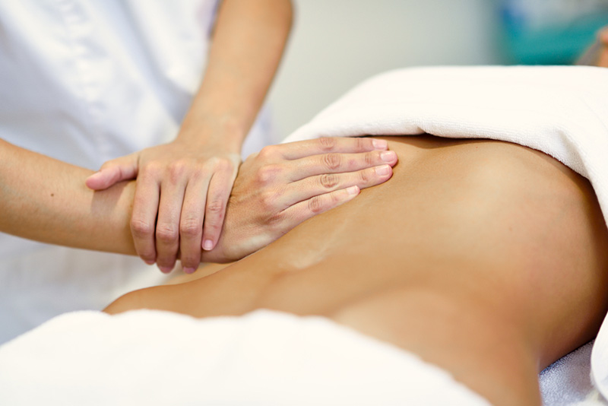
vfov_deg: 16.1
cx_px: 304
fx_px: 1436
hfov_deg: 23.9
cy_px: 203
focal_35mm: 85
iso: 800
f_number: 2
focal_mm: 85
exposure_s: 1/200
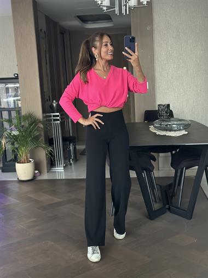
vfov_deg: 39.6
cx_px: 104
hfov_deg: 30.3
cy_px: 139
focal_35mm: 48
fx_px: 384
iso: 800
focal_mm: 6.86
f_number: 1.78
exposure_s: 1/32
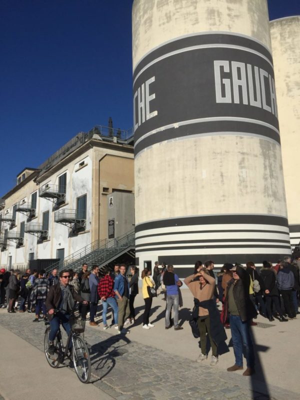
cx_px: 150
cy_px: 200
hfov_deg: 48.2
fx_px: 335
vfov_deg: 61.7
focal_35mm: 29
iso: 32
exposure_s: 1/6623
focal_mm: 4.15
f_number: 2.2
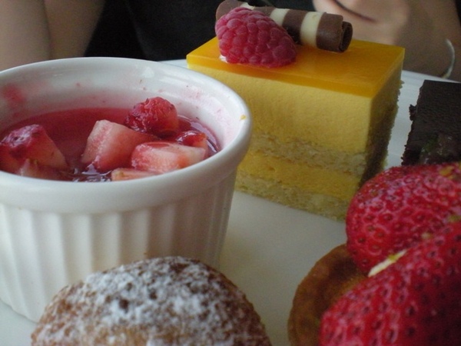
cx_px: 230
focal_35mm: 44
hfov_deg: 42.9
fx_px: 586
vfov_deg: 32.9
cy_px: 173
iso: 800
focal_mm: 7.4
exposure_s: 1/240
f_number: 4.9
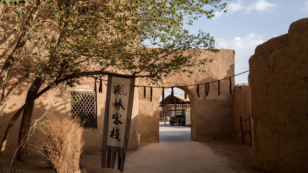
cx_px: 155
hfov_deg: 54.0
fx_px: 302
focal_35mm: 37
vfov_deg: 32.0
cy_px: 92
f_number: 16
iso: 160
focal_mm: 35
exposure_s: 1/100
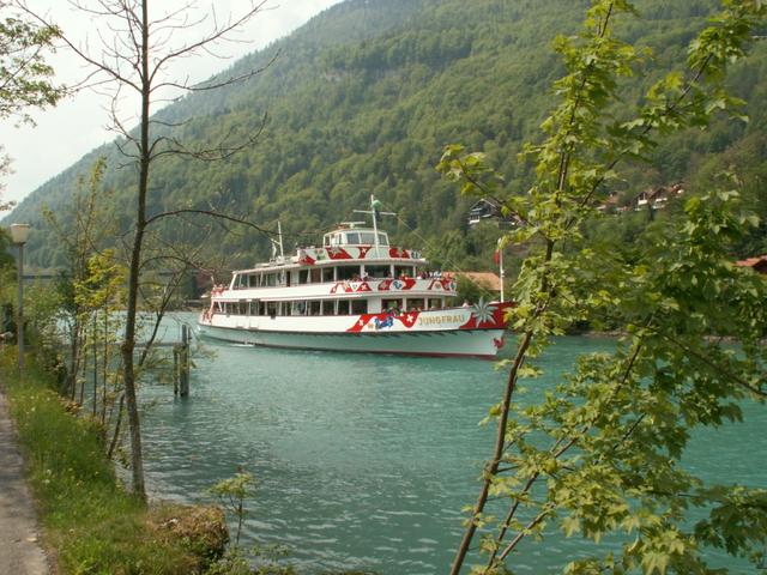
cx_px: 384
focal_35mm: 35
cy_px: 288
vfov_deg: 40.7
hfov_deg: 52.6
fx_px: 776
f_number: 6.3
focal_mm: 5.86
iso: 50
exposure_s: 1/200
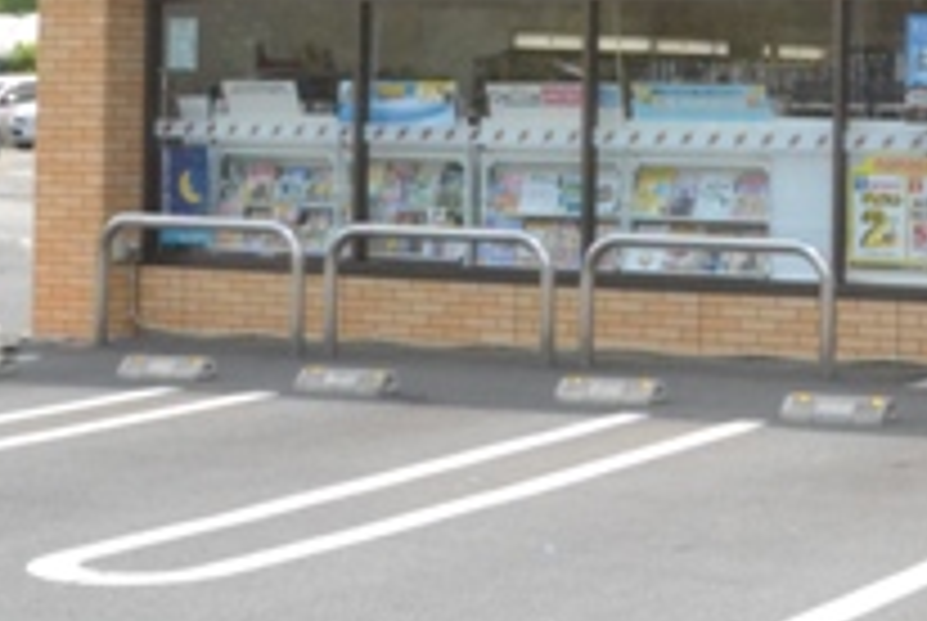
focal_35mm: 96
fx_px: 2476
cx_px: 1125
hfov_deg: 19.9
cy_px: 22
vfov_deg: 14.1
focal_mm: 22
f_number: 25
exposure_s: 1/200
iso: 3200
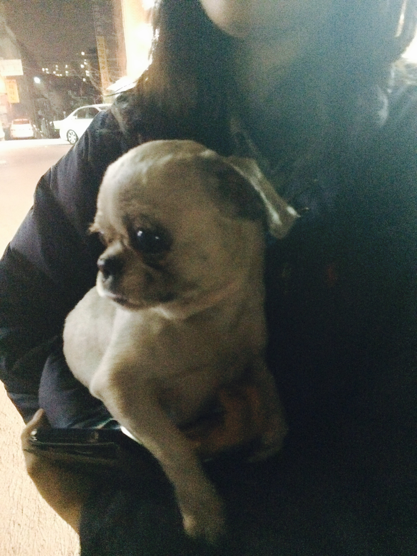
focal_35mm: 29
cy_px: 278
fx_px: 466
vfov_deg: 61.7
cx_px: 208
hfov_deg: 48.2
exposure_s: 1/15
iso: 2000
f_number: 2.2
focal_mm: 4.15
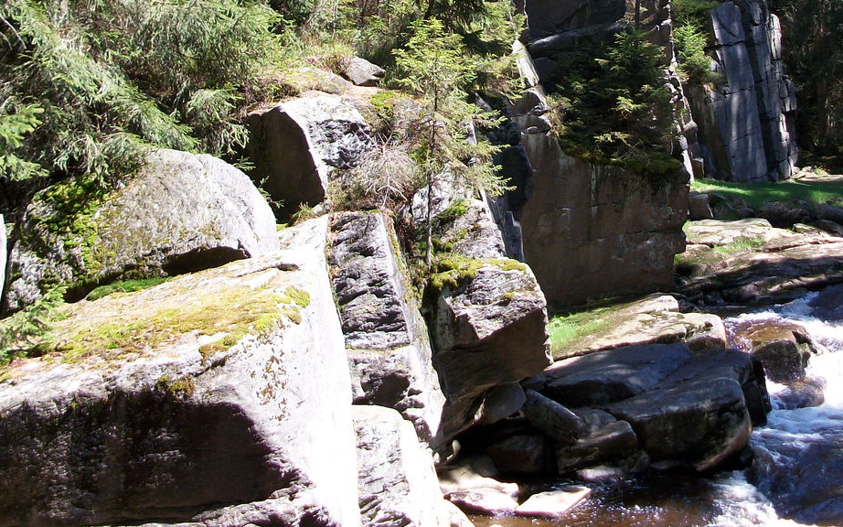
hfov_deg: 35.2
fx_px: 1309
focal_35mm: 57
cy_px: -5
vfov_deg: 21.9
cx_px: 583
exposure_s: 1/238
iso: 80
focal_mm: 5.7
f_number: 2.9
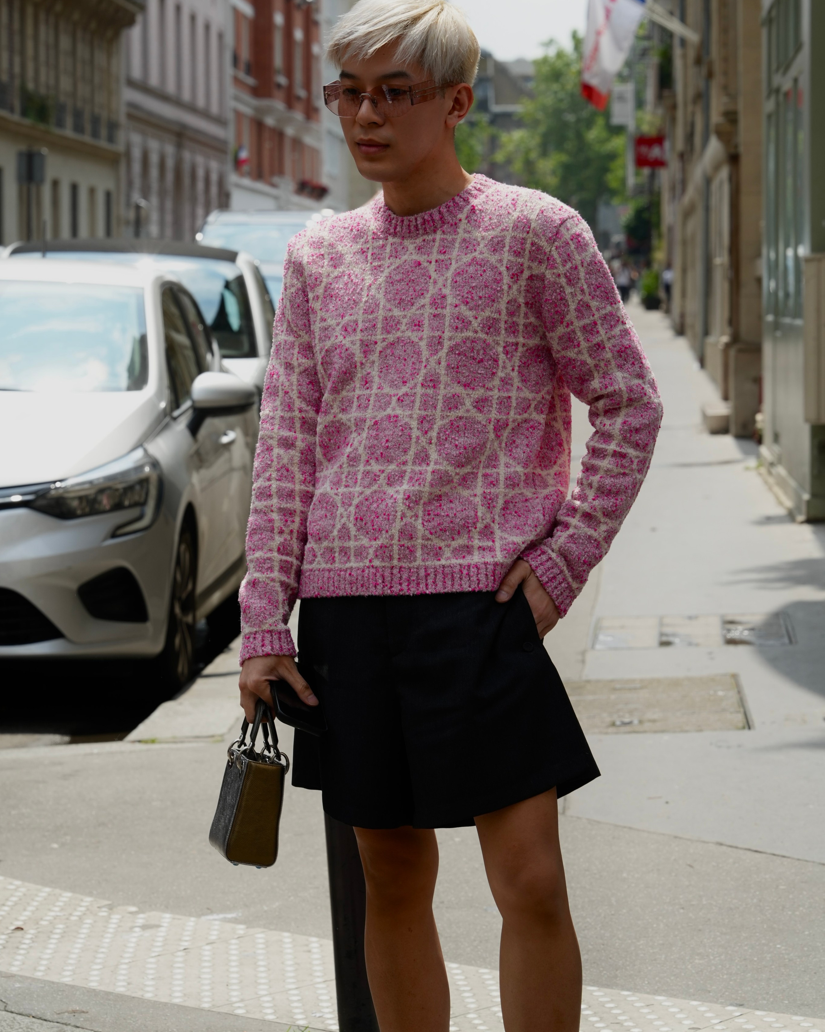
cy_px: 432
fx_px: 3571
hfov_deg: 13.2
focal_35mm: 117
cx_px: 410
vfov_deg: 16.4
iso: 200
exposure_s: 1/320
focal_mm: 103
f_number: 9
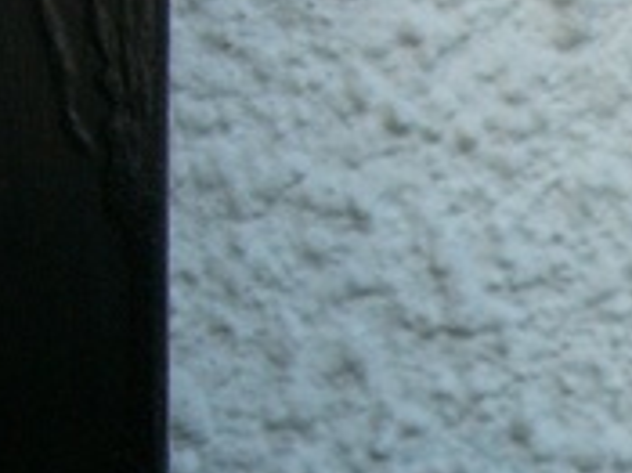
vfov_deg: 11.0
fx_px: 2408
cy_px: 592
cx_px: 773
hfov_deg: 14.4
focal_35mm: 132
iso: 100
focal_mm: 6
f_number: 4
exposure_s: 1/160
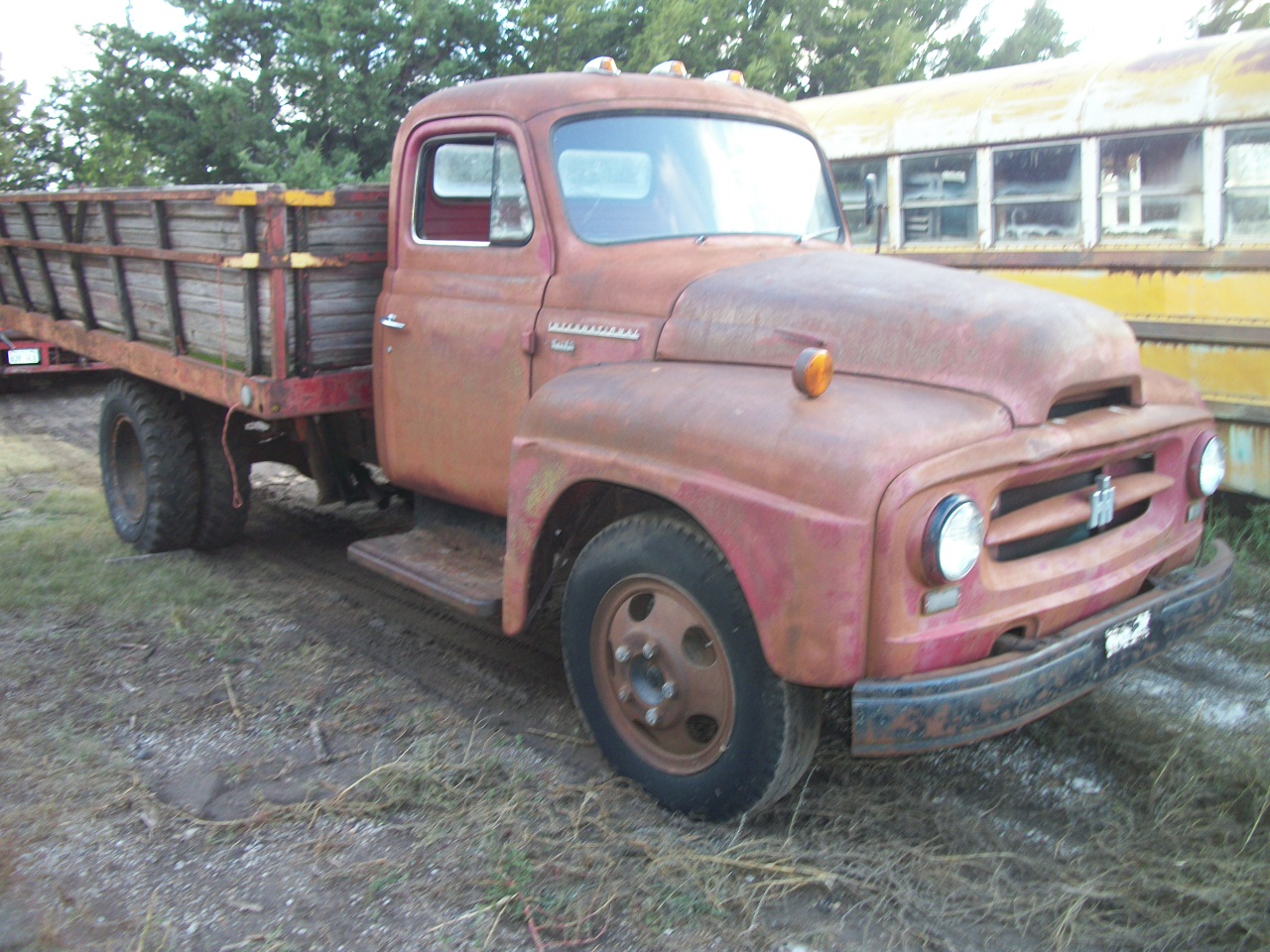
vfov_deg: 44.2
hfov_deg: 56.8
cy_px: 476
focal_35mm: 32
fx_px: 1174
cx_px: 635
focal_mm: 5.7
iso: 80
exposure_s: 1/60
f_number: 2.9
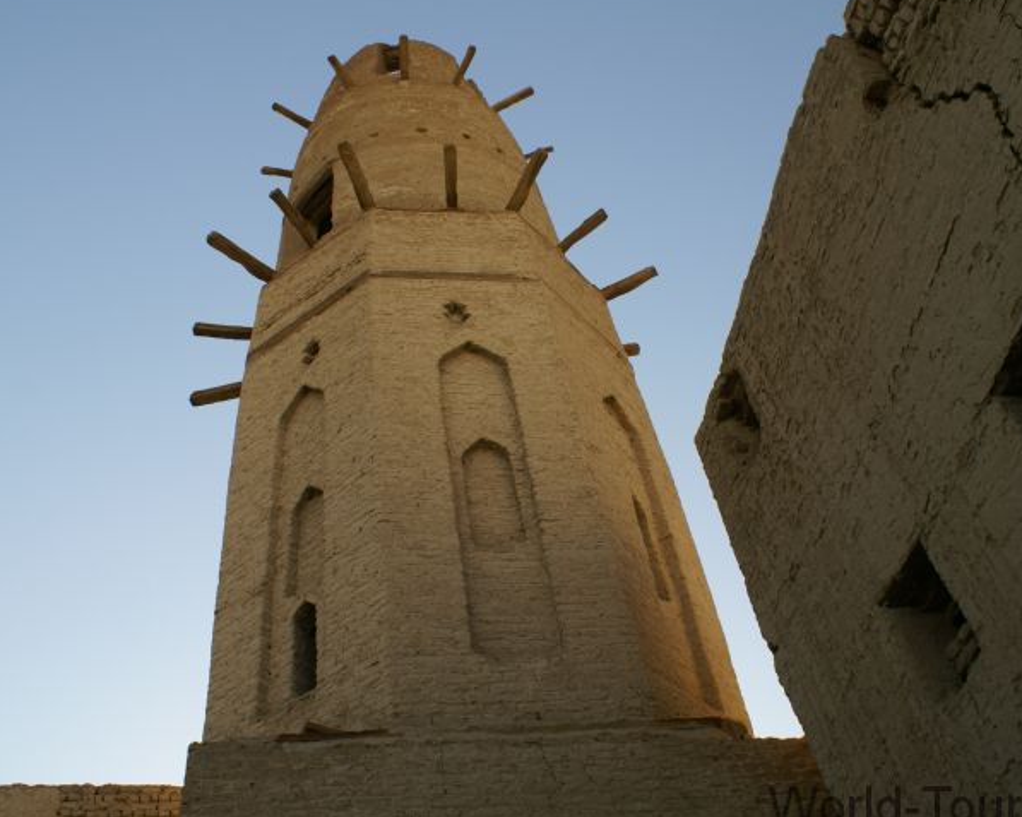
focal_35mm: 34
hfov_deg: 52.8
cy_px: 378
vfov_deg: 43.3
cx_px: 488
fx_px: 1028
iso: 100
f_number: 8
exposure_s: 1/60
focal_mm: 18
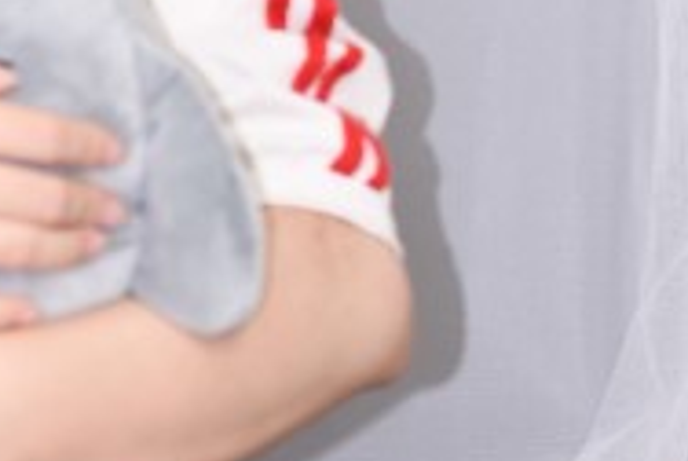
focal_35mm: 209
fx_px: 4000
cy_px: 523
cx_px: -501
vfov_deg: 6.6
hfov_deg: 9.4
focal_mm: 35
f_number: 4
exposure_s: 1/20
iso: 125
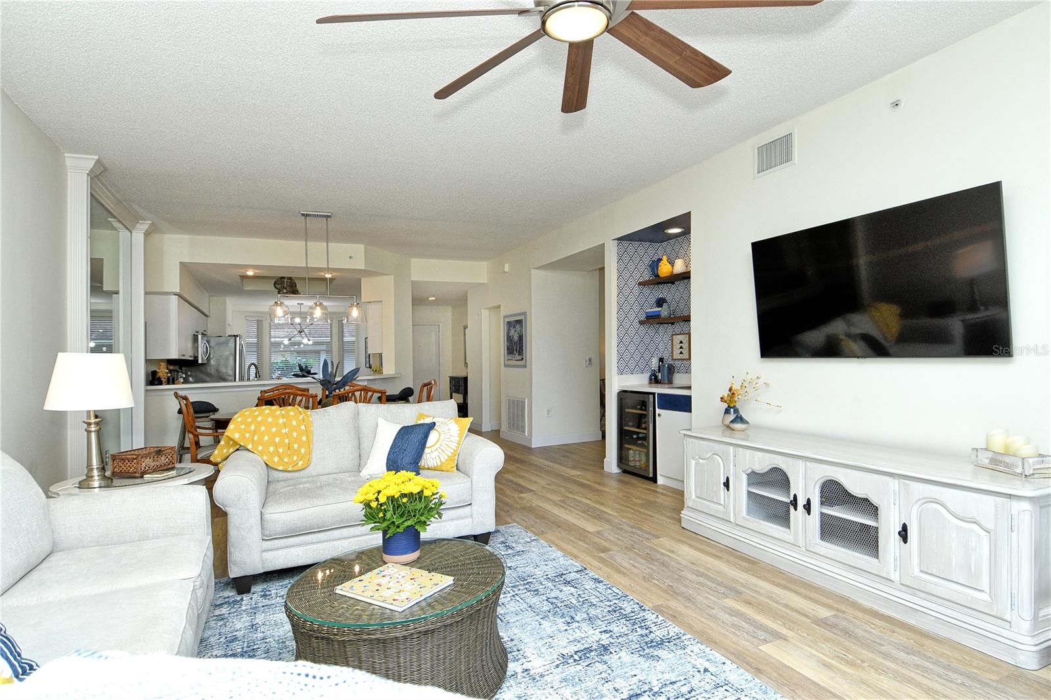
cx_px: 526
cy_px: 350
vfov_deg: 67.4
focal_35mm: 18
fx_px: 525
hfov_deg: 90.0
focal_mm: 12
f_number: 7.1
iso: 640
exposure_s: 1/250
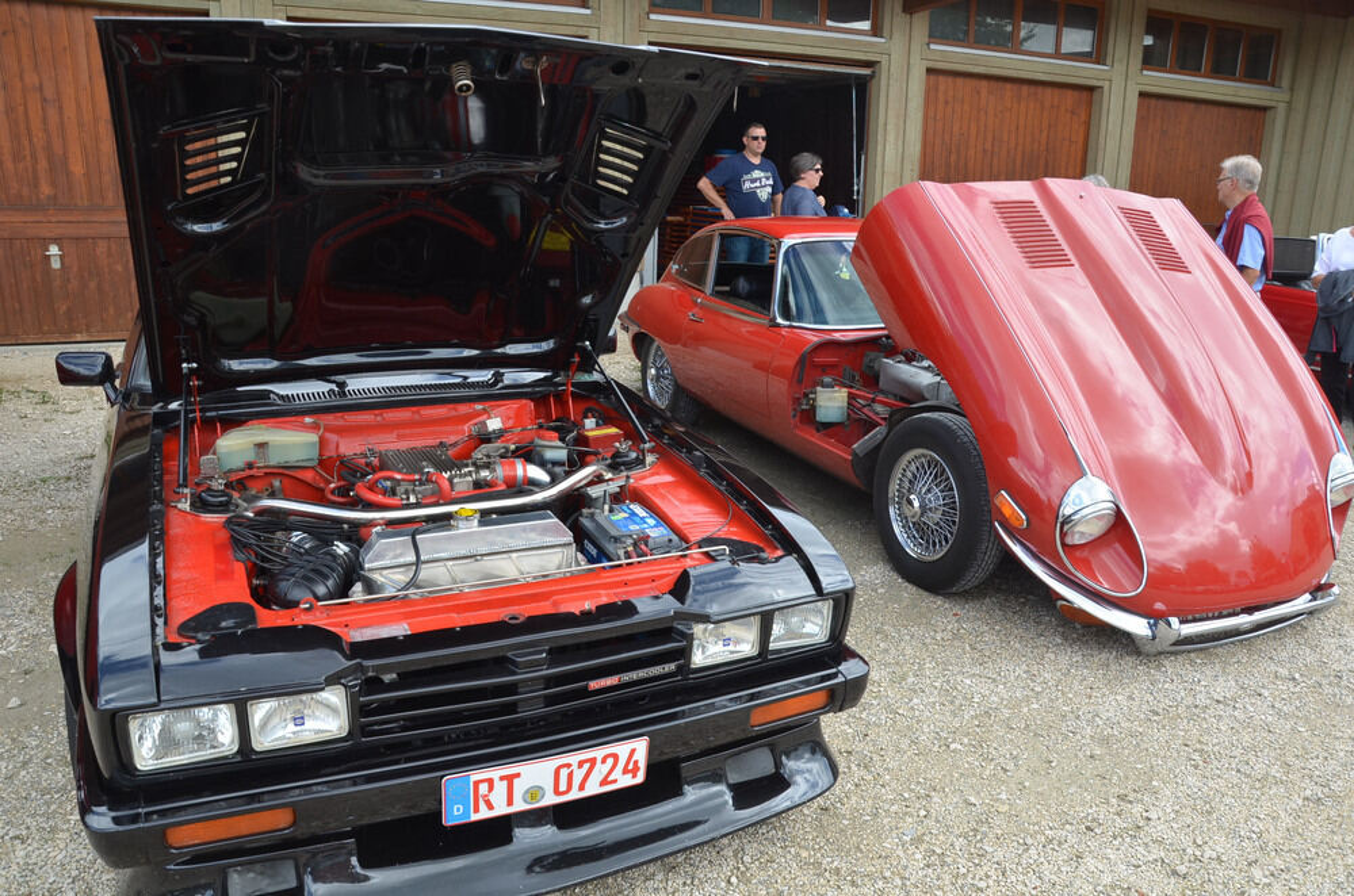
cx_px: 677
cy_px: 448
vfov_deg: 47.7
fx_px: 1013
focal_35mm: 27
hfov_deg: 67.5
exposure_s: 1/250
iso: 200
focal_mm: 18
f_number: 8
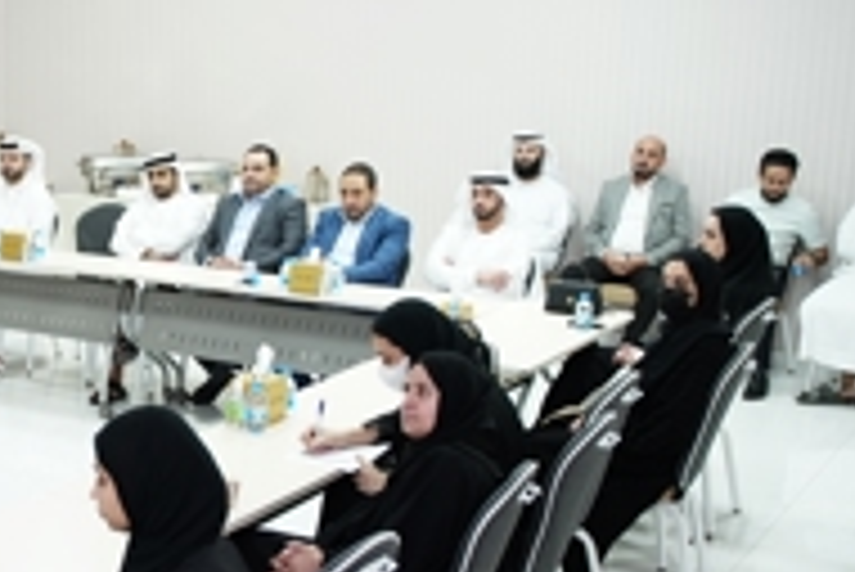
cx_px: 0
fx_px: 1521
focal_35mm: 64
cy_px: 340
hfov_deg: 29.3
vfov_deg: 21.3
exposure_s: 1/80
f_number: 2.8
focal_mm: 29
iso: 400
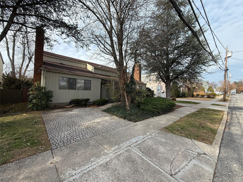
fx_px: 98
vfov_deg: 85.7
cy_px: 91
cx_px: 122
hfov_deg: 102.1
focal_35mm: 14
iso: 64
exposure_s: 1/613
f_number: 2.2
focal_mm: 2.22
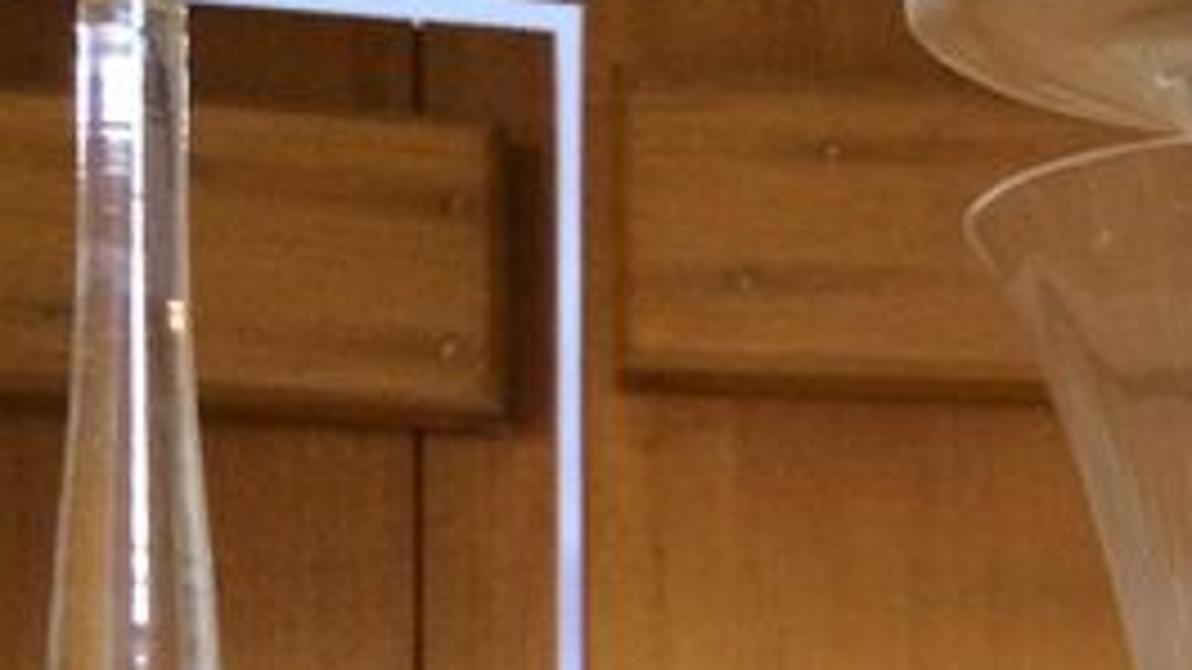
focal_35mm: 111
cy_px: 951
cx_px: 1651
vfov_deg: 10.6
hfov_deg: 17.7
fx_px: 3508
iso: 320
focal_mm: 4.12
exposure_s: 1/30
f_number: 2.2
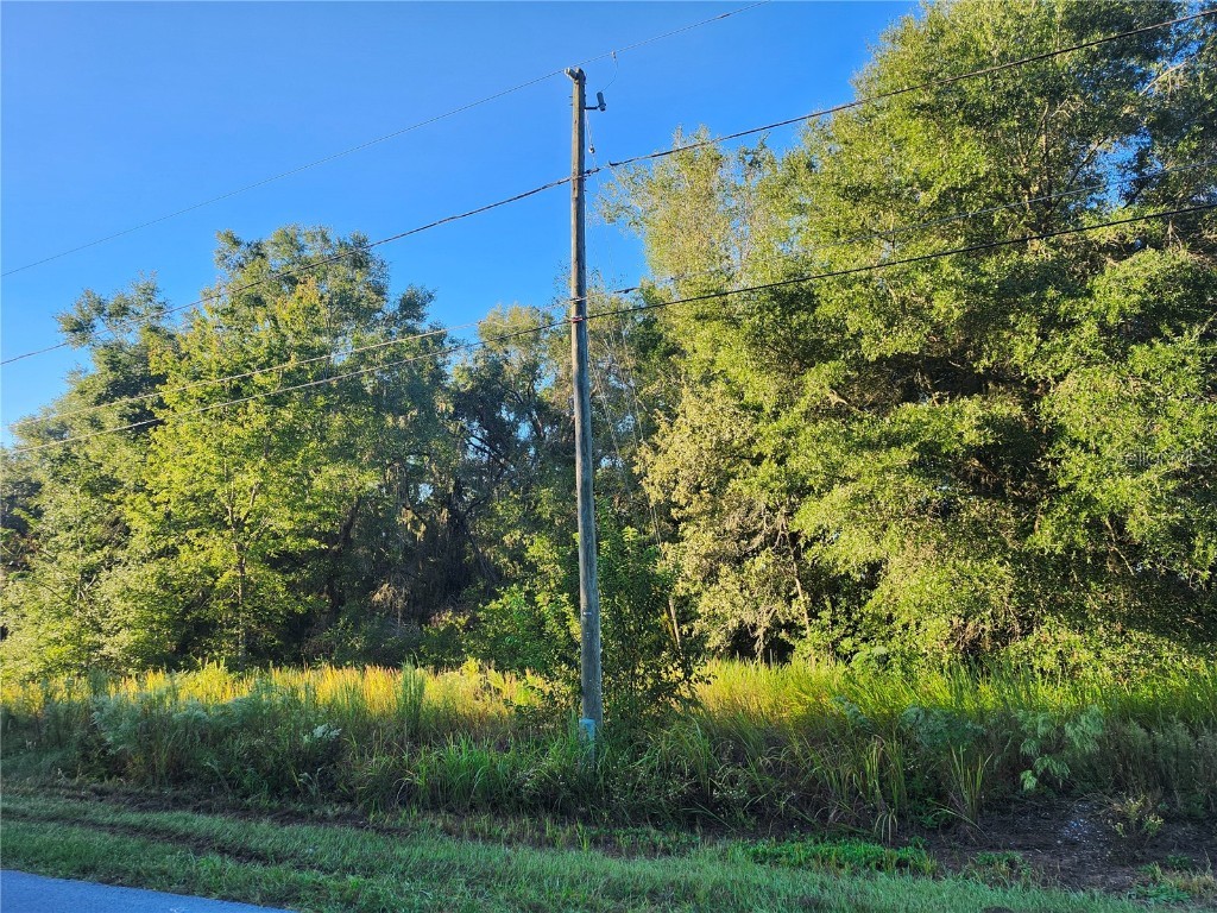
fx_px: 809
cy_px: 456
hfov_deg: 73.9
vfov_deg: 58.9
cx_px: 608
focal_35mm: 23
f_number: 1.8
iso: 25
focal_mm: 5.54
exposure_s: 1/276
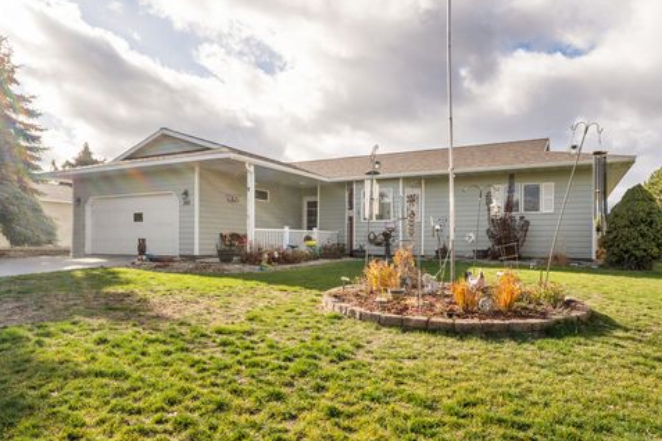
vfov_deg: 55.9
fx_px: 416
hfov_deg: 77.0
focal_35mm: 23
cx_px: 336
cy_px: 214
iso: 250
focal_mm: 21.6
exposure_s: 1/200
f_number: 9
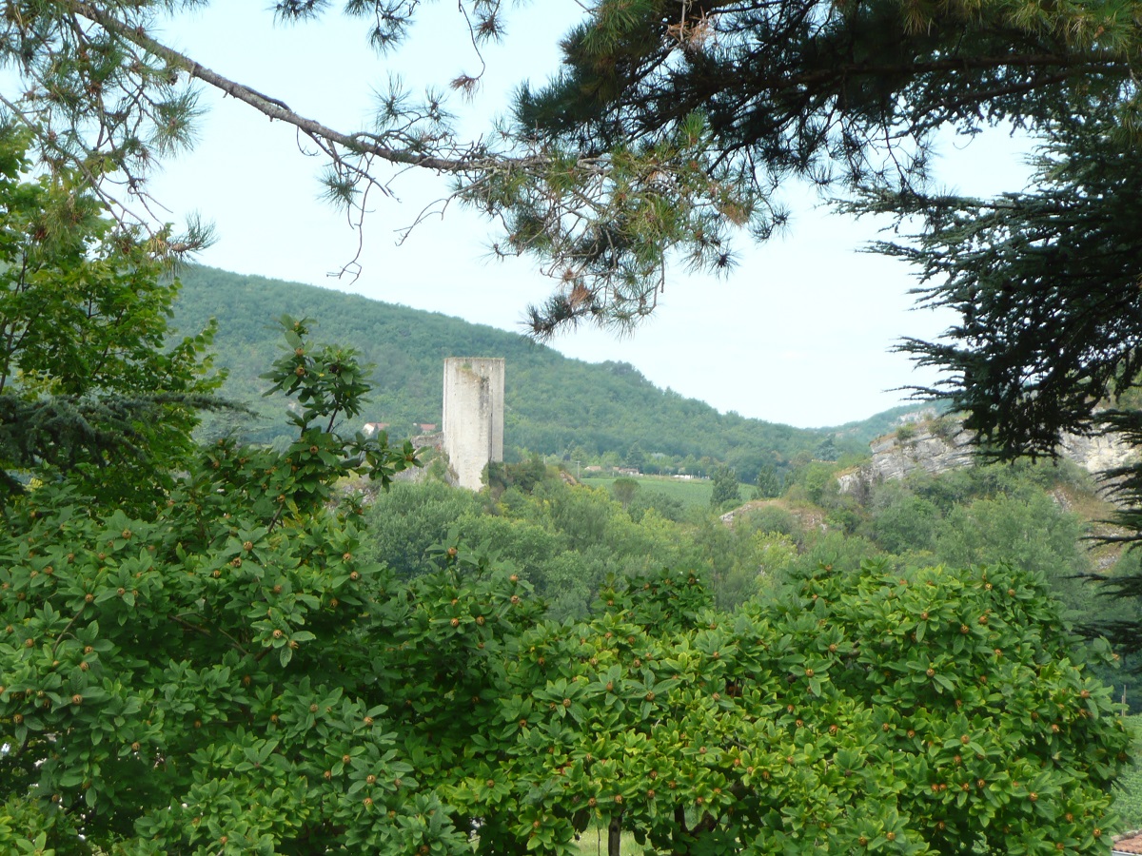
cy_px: 428
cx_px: 571
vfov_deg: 13.2
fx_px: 3695
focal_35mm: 112
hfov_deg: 17.6
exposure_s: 1/200
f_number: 4.7
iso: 100
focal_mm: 18.4
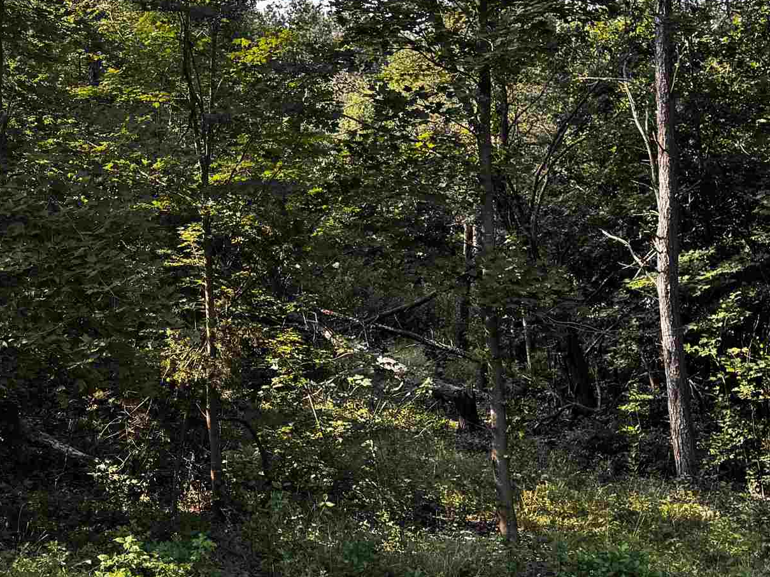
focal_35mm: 61
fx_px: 1356
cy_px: 144
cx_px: 139
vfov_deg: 23.8
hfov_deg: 30.8
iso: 80
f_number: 1.78
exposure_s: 1/390
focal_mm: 6.76
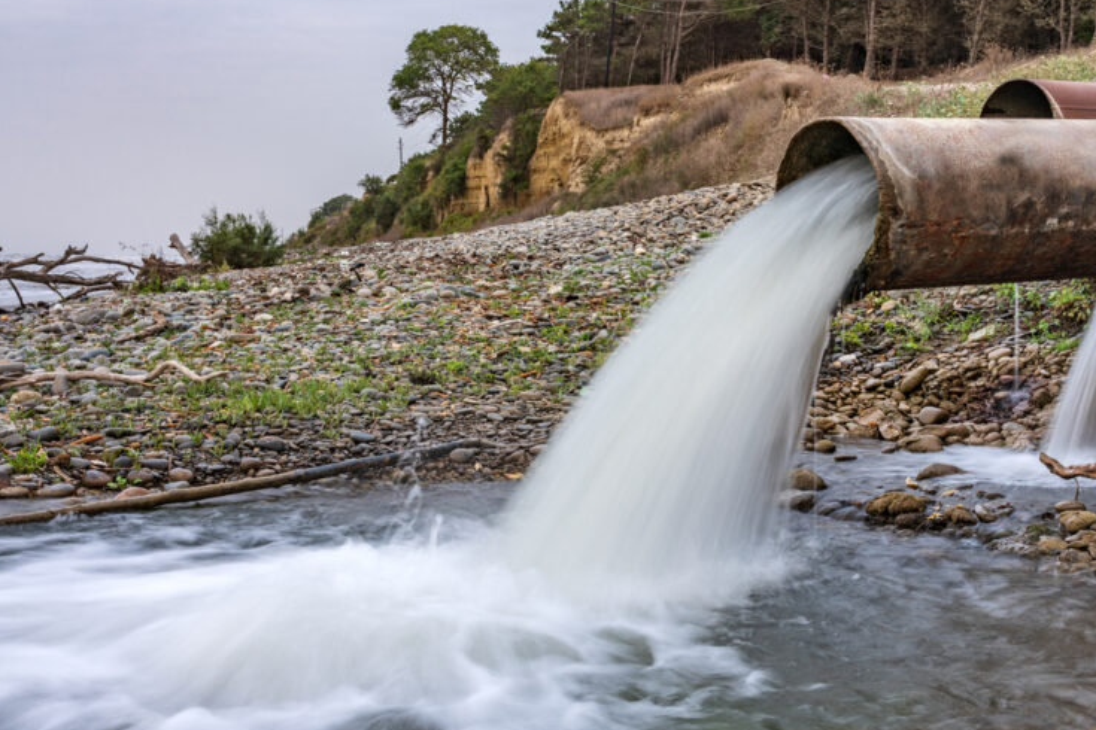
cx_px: 619
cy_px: 391
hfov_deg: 42.7
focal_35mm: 46
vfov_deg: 29.2
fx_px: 1400
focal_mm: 33
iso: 100
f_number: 13
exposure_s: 1/5
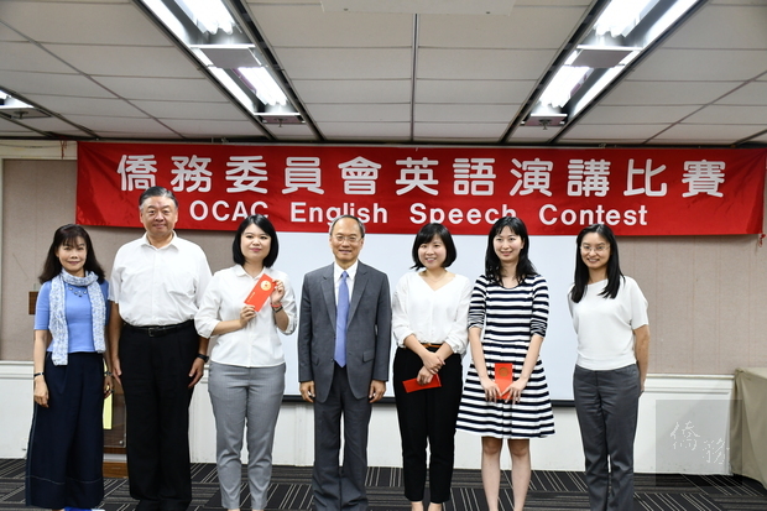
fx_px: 852
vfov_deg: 33.4
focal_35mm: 40
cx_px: 384
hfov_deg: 48.5
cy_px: 256
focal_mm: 27
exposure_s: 1/80
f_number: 4
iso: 800
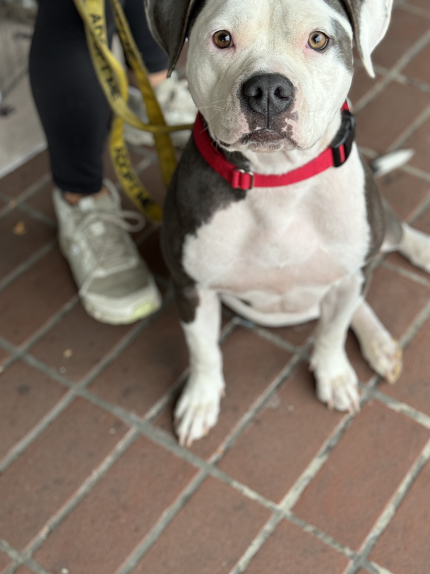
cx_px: 267
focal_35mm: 61
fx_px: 1010
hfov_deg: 24.0
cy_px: 212
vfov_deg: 31.5
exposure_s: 1/149
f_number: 1.78
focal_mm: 6.76
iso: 50
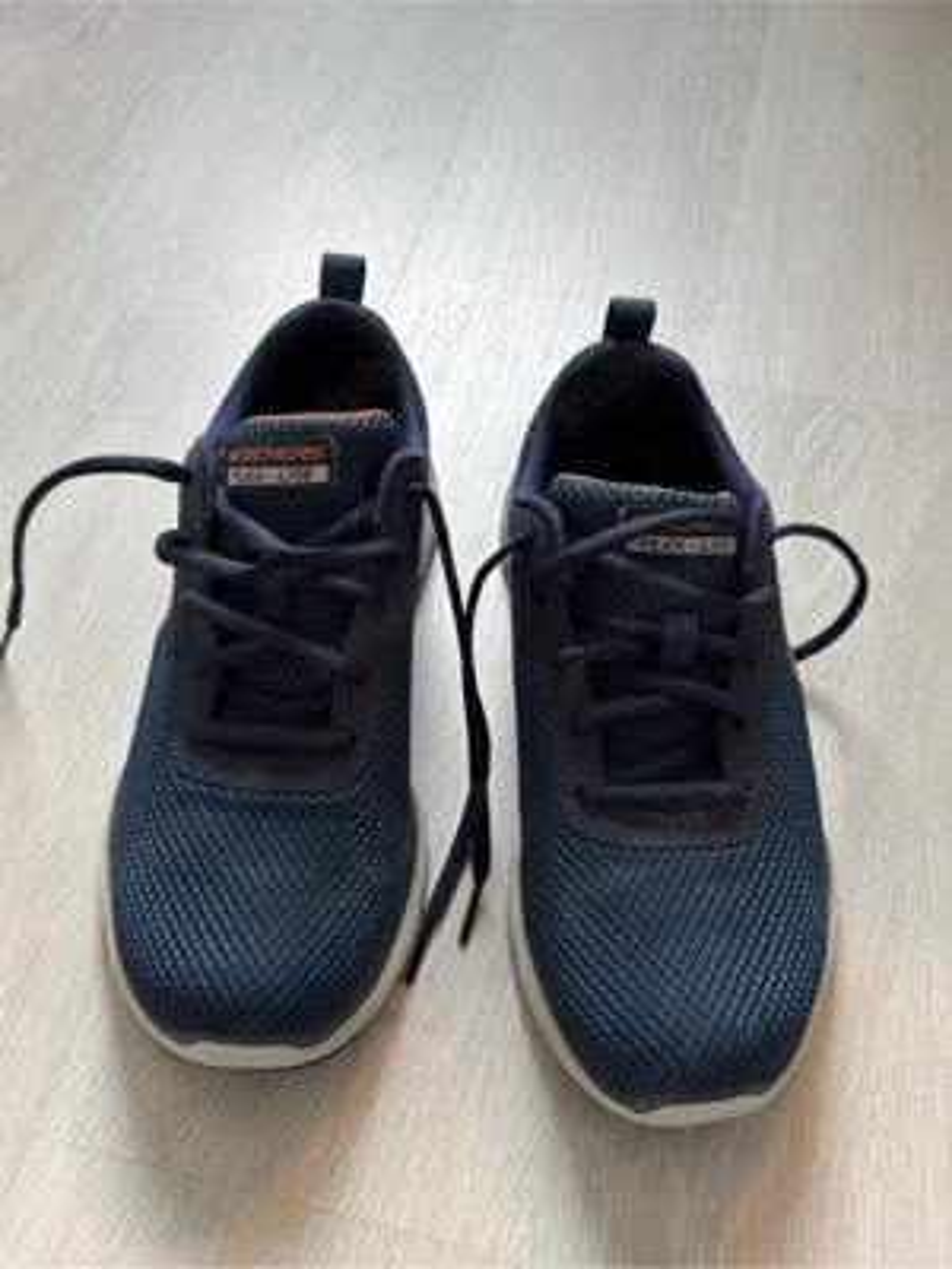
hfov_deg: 40.7
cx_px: 476
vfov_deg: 52.6
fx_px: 1283
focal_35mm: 35
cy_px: 634
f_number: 1.78
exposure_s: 1/60
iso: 200
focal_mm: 6.76
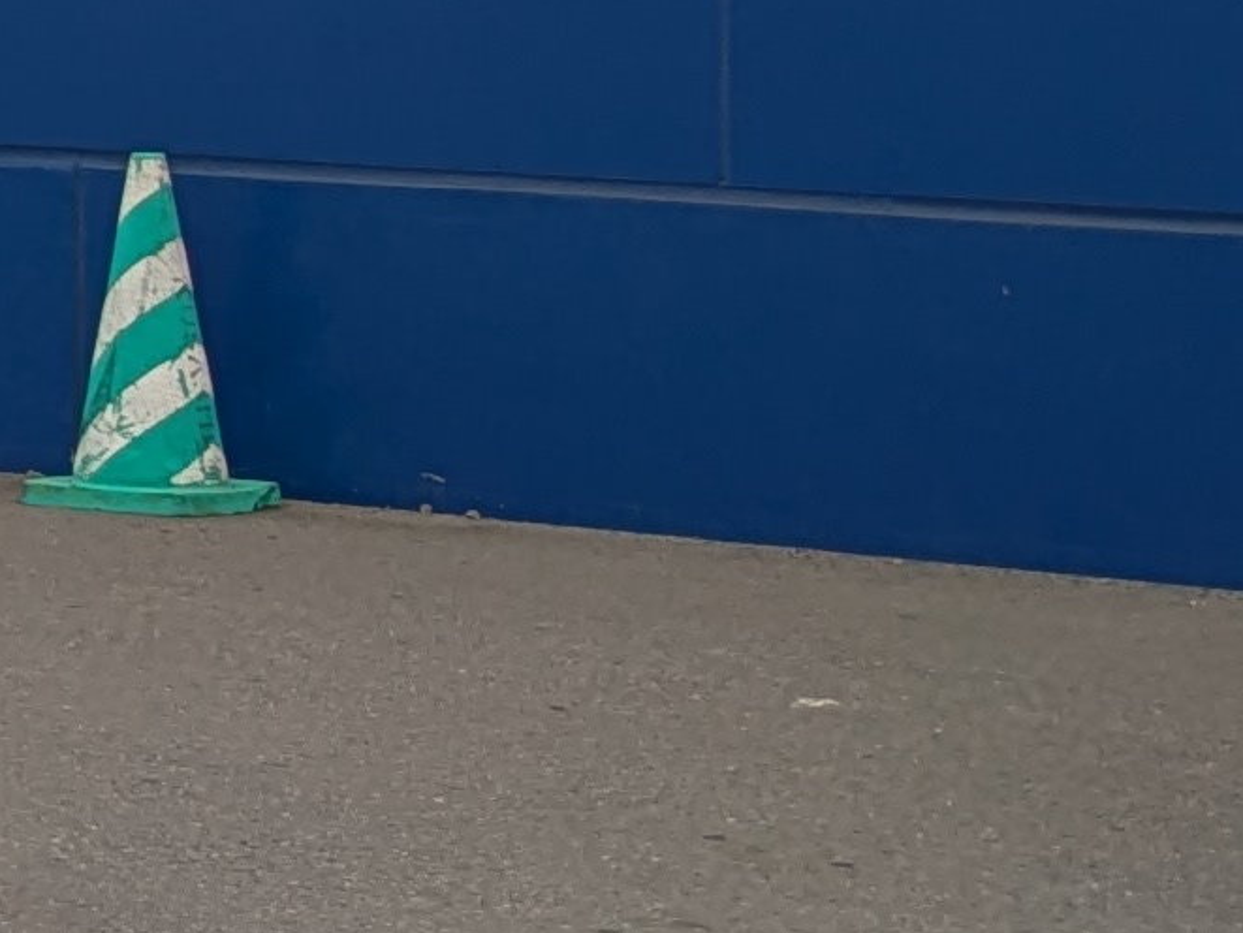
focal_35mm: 175
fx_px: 6285
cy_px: -519
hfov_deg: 10.0
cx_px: -1659
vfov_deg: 8.3
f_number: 1.89
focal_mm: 5.43
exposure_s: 1/304
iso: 48
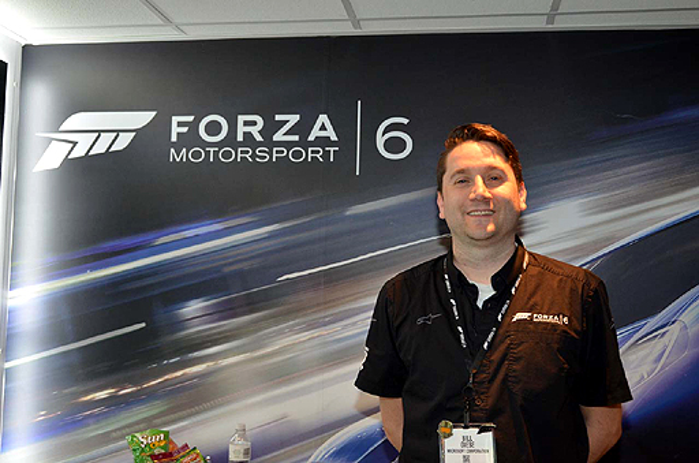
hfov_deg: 49.6
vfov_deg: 34.1
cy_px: 232
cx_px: 350
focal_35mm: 39
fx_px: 756
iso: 800
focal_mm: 26
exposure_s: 1/50
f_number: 3.8
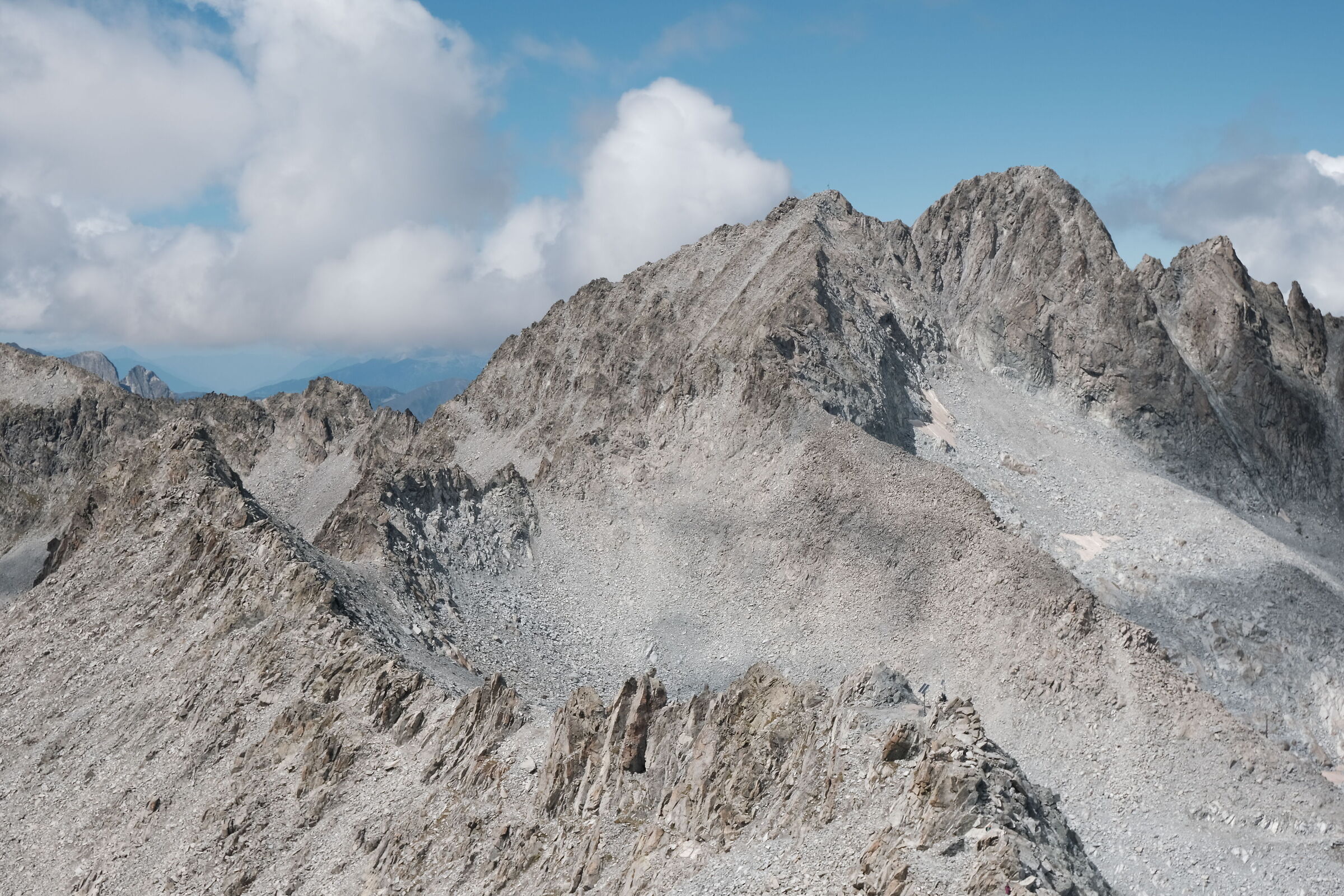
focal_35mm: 50
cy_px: 448
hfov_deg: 39.6
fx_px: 1867
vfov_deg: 27.0
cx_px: 672
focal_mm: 33.3
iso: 160
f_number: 8
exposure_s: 1/500
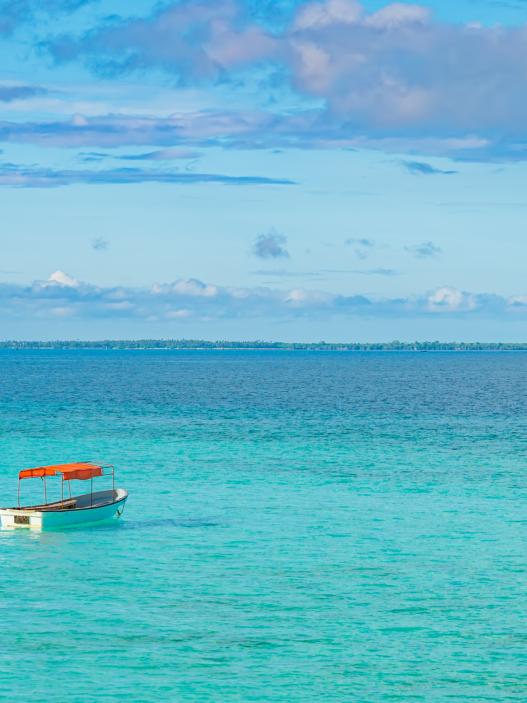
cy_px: 351
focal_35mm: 155
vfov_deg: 12.7
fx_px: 3147
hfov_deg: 9.6
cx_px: 280
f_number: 8
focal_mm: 105
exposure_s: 1/160
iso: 100
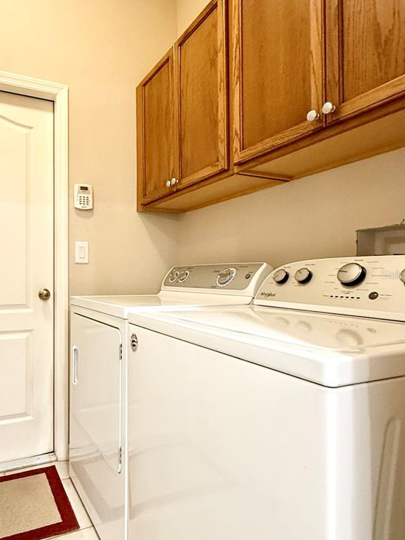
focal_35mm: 22
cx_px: 113
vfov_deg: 76.4
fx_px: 343
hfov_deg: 58.6
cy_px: 274
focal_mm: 2.22
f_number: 2.2
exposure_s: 1/60
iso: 400
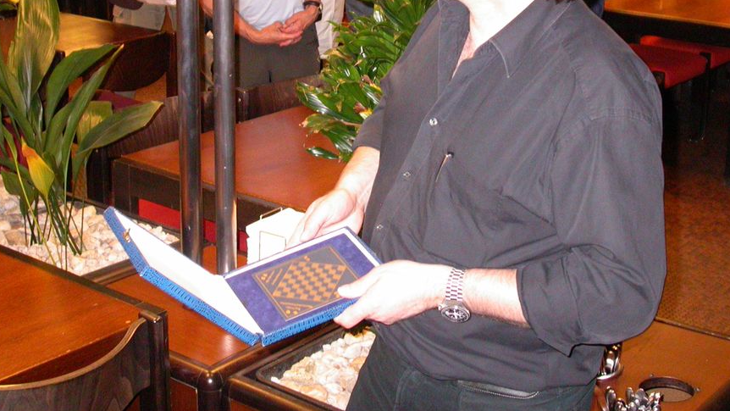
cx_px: 367
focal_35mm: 66
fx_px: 1278
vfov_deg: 18.1
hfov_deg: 31.9
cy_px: 93
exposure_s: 1/60
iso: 400
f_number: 2.9
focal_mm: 10.7
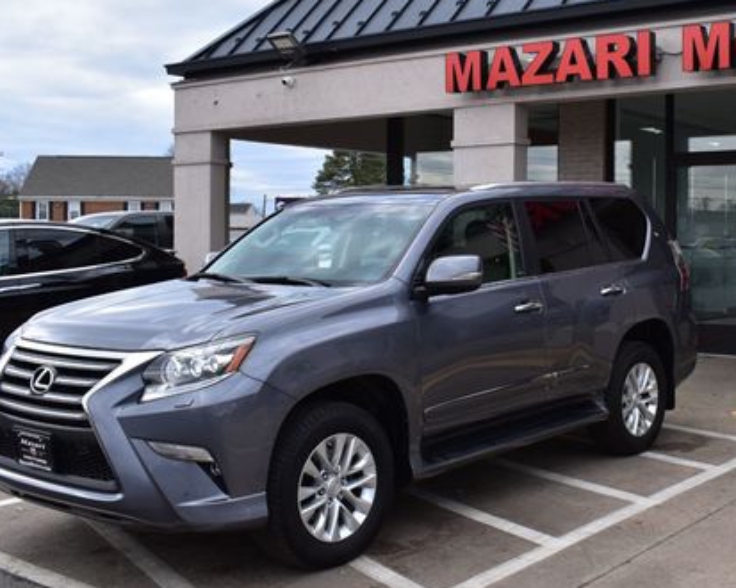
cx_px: 552
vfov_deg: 31.4
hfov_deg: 37.8
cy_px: 260
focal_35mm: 48
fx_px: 1045
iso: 400
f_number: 10
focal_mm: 22
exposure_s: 1/320
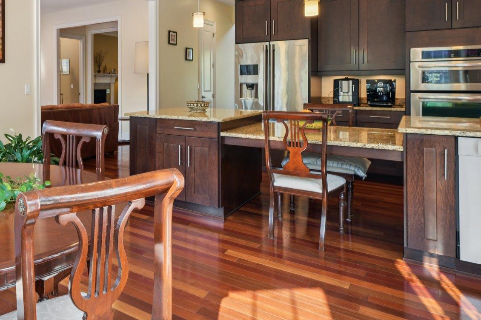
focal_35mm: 29
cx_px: 77
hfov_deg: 57.4
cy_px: 90
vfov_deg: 43.8
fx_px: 387
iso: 200
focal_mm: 16
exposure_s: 1/30
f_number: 8
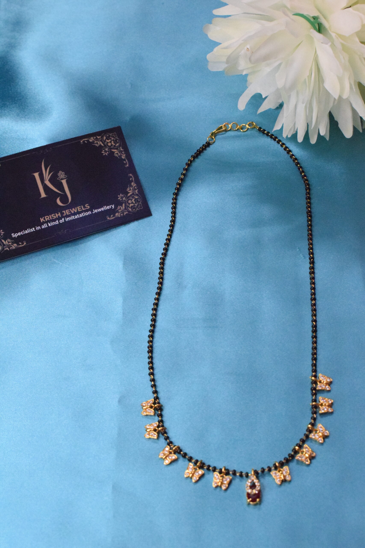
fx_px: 912
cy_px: 274
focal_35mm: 60
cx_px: 182
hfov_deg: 22.6
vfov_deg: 33.4
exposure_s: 1/80
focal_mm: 40
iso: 10000
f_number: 11
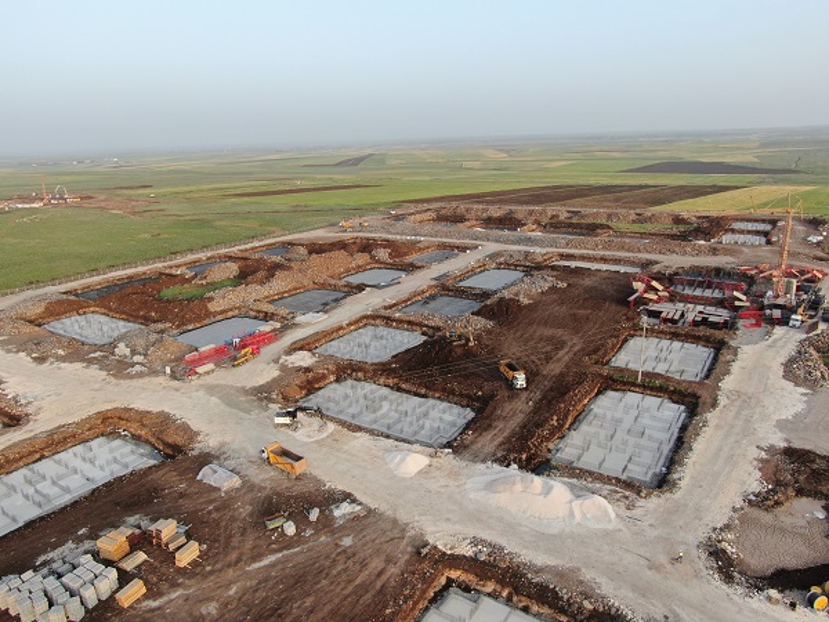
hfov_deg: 71.6
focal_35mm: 24
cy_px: 311
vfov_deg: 56.8
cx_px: 414
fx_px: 575
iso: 100
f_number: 2.8
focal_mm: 4.39
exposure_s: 1/200
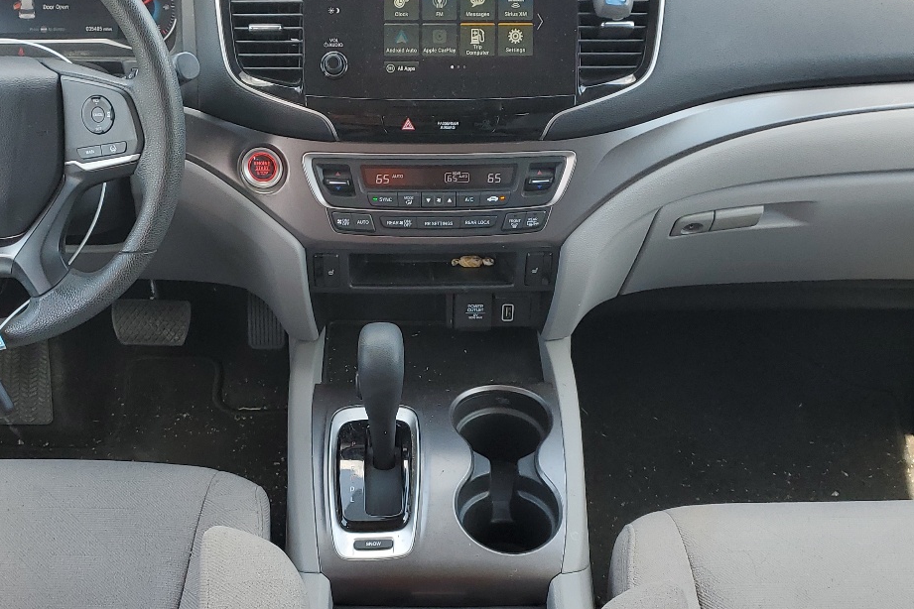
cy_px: 440
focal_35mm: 47
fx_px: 1193
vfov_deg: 28.3
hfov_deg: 41.9
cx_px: 427
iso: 50
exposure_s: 1/222
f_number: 1.5
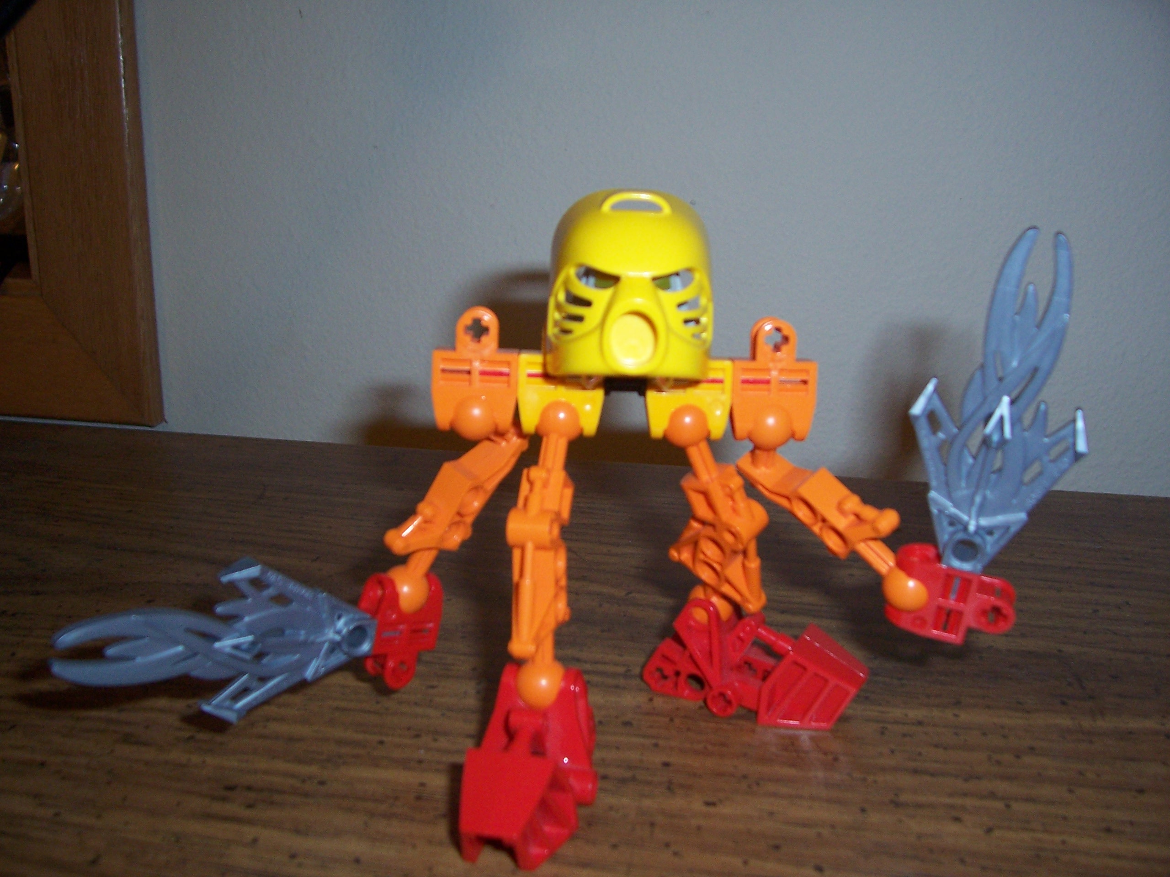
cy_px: 438
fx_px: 1149
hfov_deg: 54.0
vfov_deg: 41.8
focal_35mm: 34
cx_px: 585
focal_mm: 5.6
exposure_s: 1/60
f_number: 2.7
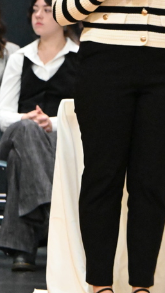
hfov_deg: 2.4
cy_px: 13
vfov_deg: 4.2
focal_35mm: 511
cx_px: 190
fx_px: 3970
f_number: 7.1
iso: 12800
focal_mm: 145
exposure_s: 1/50
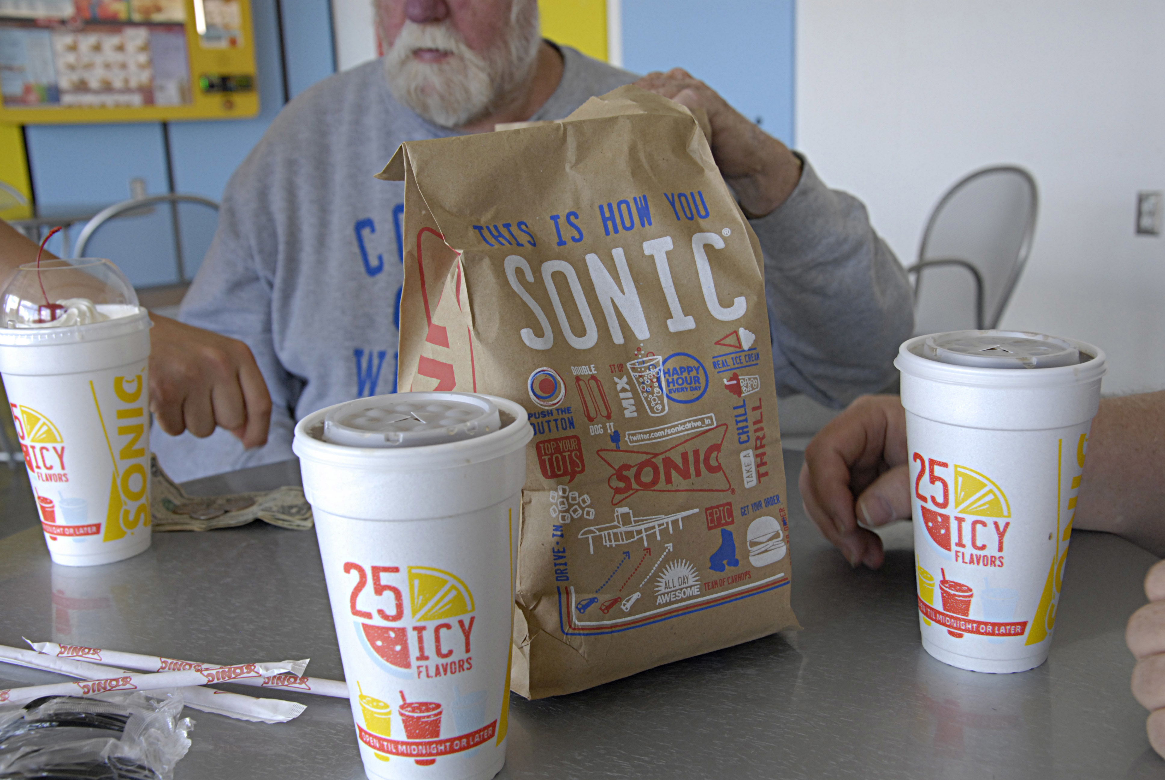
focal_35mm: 39
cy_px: 390
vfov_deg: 34.3
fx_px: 1264
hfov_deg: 49.5
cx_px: 582
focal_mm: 26
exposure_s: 1/100
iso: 400
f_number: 5
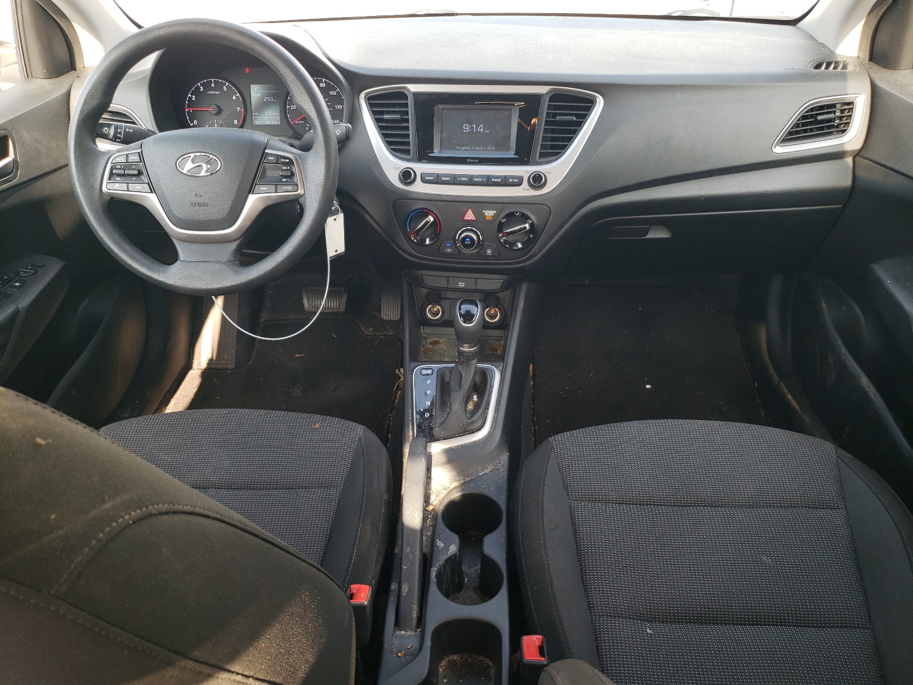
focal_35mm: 26
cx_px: 456
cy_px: 342
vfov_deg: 53.1
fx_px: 686
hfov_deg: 67.3
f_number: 1.5
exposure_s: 1/133
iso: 50
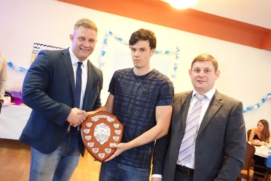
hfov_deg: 54.4
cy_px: 90
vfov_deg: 37.9
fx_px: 263
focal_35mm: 35
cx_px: 136
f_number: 2.8
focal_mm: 13.09
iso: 3200
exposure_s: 1/8
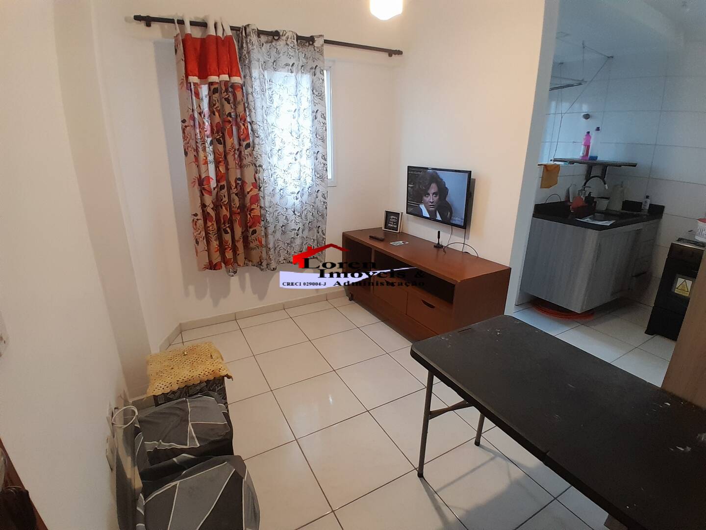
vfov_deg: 74.7
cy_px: 265
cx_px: 353
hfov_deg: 91.0
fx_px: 347
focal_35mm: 17
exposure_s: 1/30
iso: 160
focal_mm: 1.46
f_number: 2.2
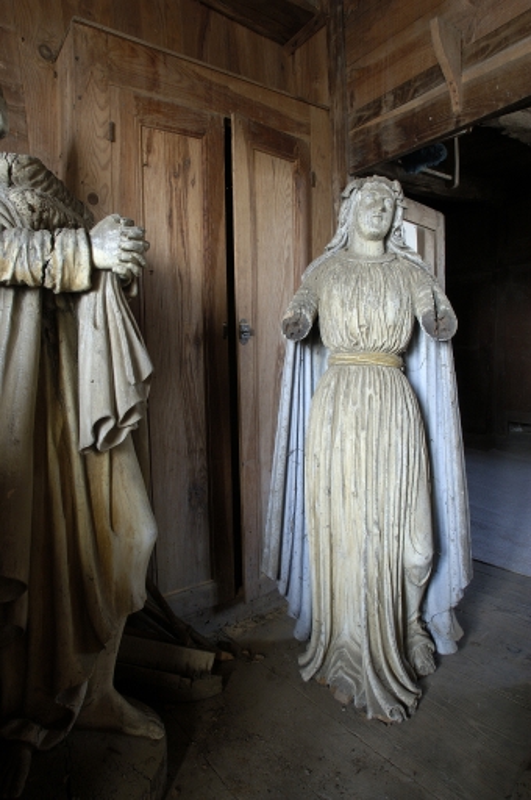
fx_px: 466
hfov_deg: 59.4
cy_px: 400
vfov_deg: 81.3
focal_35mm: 21
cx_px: 266
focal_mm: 14
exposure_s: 1
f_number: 11
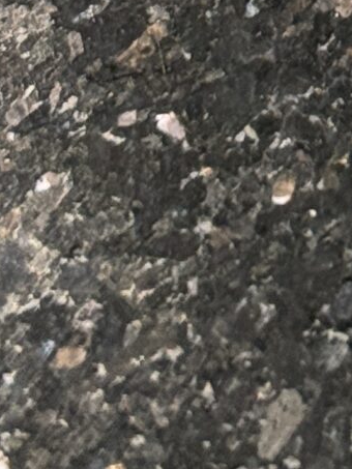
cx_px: 874
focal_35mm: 271
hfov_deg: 5.3
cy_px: -656
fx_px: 3673
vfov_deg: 6.9
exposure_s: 1/60
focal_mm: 6.76
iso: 125
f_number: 1.78
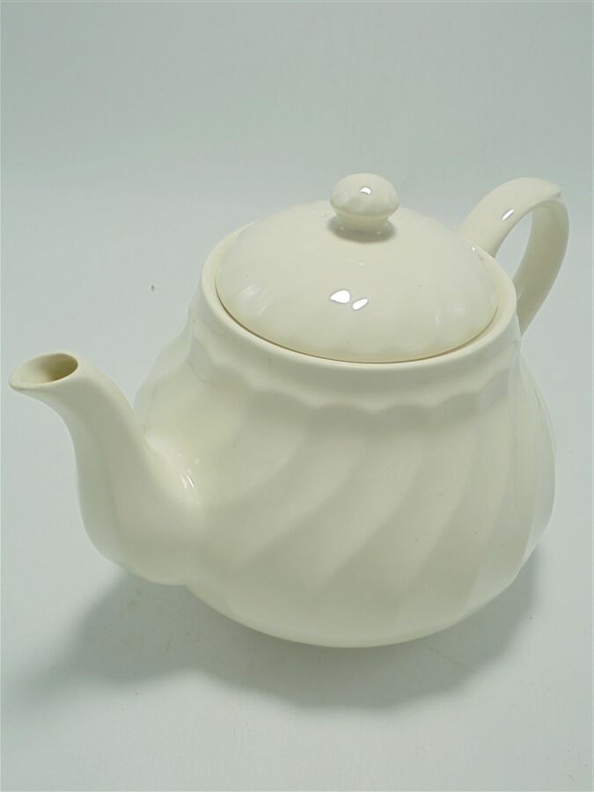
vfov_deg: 54.0
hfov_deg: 41.8
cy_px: 396
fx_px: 778
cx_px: 297
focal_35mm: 34
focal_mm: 6.1
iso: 100
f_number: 4
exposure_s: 1/100
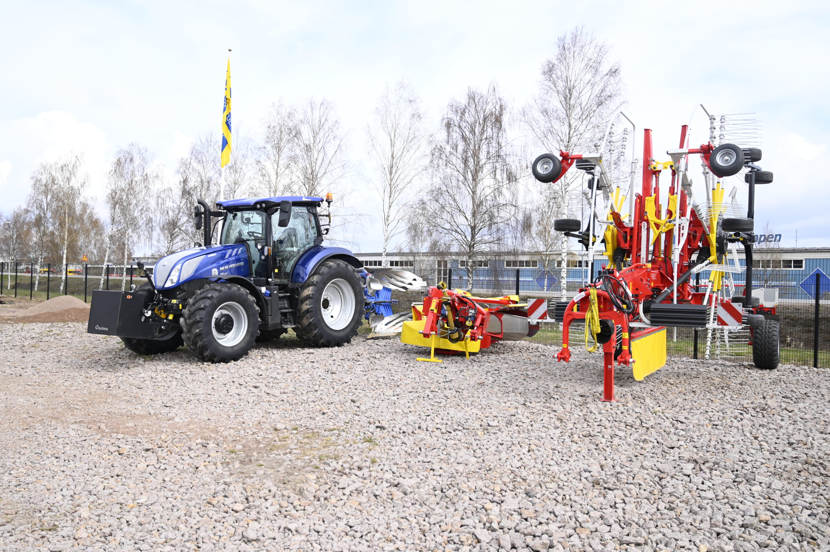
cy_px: 276
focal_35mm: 33
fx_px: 760
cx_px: 415
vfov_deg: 39.9
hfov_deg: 57.3
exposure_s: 1/100
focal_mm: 33
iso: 200
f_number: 4
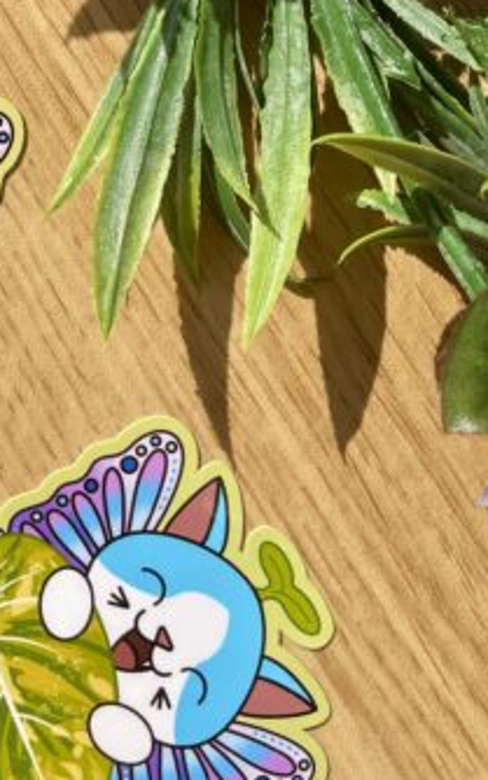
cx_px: -170
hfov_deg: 18.2
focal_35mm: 66
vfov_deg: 29.3
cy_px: 21
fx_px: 1403
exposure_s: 1/3509
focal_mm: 4.2
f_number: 1.6
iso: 32
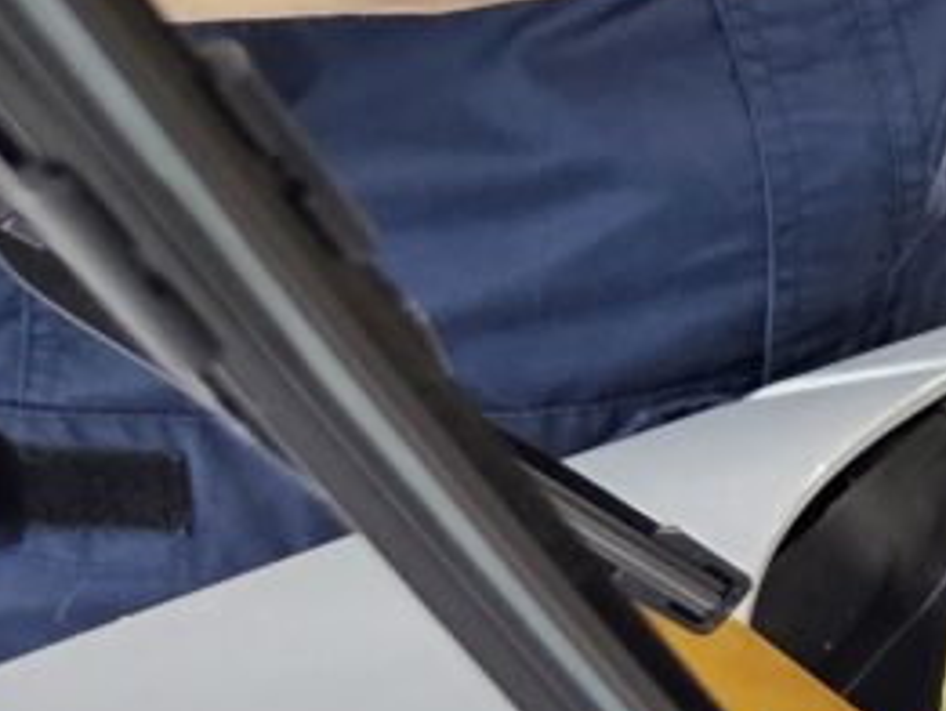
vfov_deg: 8.7
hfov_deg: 8.3
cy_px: 881
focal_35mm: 169
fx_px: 4621
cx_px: 3440
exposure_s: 1/100
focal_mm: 6.3
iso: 160
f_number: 1.7
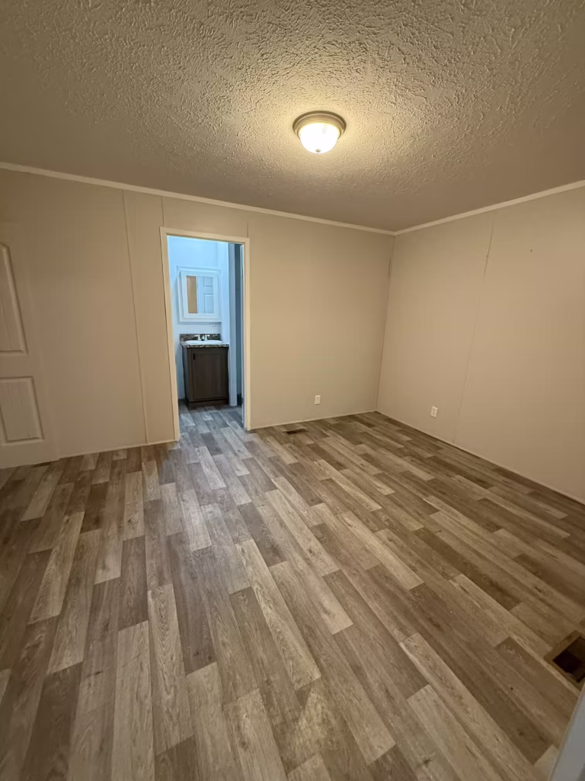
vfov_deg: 102.1
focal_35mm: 14
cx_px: 292
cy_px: 390
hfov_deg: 85.7
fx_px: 315
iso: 400
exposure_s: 1/60
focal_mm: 2.22
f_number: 2.2
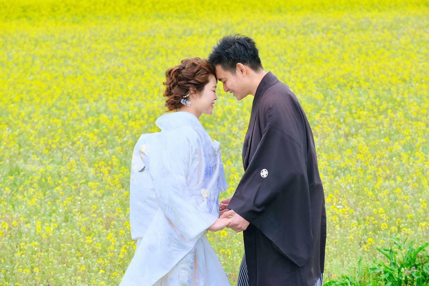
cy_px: 143
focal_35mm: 210
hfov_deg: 9.8
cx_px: 214
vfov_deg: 6.5
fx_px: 2502
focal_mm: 140
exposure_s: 1/320
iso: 800
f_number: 8
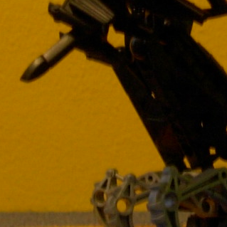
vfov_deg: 7.7
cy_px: -60
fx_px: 1677
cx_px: 236
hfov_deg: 7.7
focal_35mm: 226
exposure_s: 1/4
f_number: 3.2
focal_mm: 10.6
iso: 149
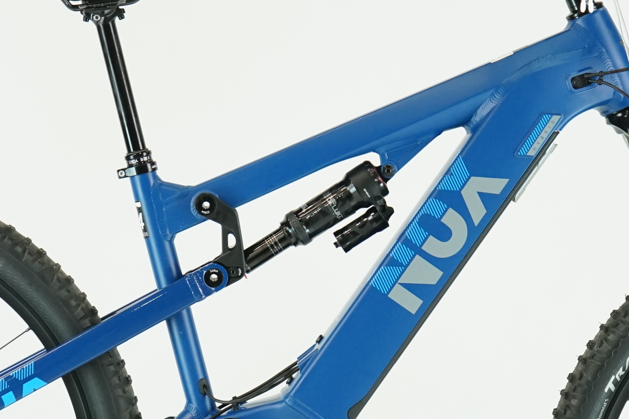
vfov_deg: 9.9
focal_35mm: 138
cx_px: 327
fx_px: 2411
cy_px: 294
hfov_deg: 14.9
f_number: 5.6
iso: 1600
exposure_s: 1/200
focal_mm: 53
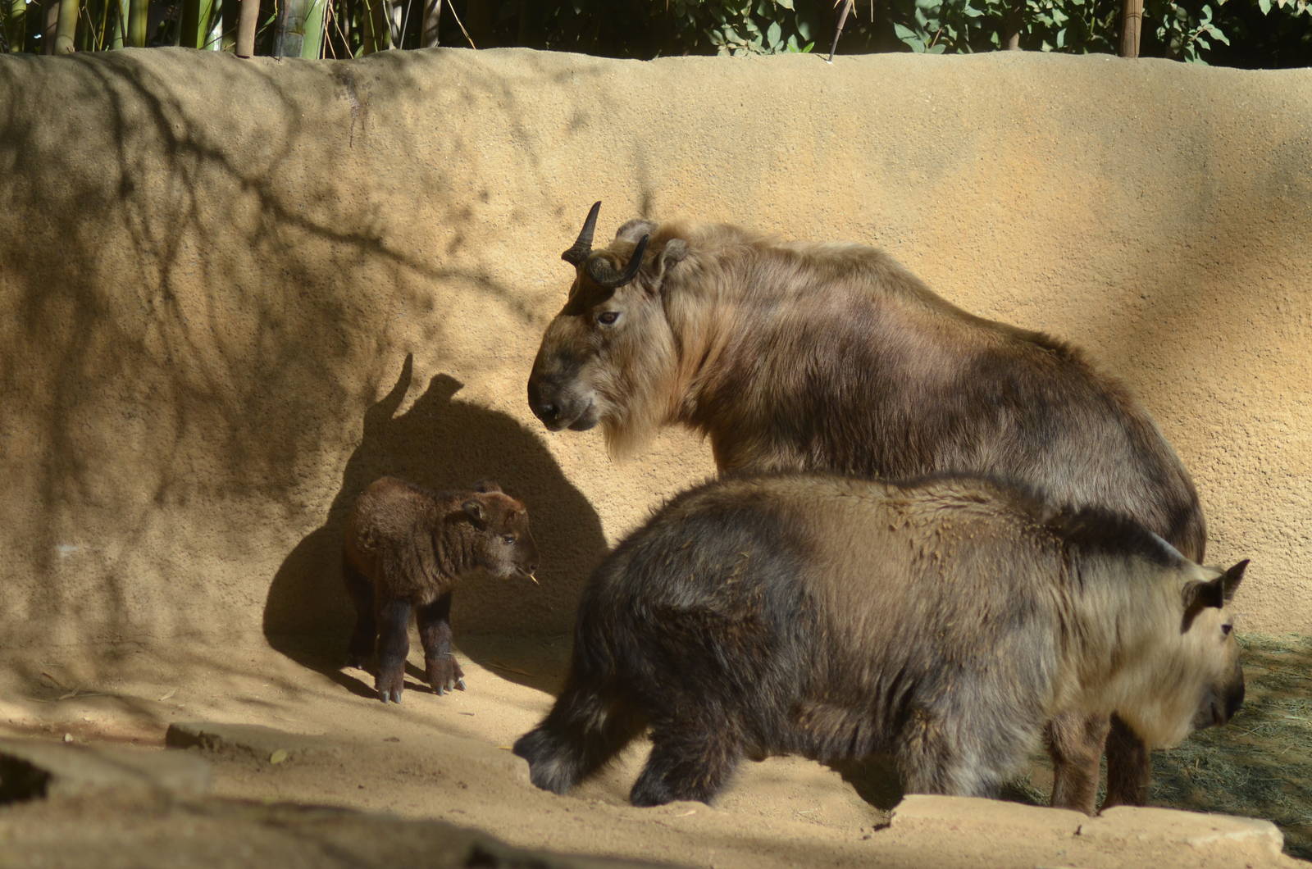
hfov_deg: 8.9
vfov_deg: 5.9
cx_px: 656
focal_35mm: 232
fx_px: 8456
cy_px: 434
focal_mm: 155
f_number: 5
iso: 400
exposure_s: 1/1600
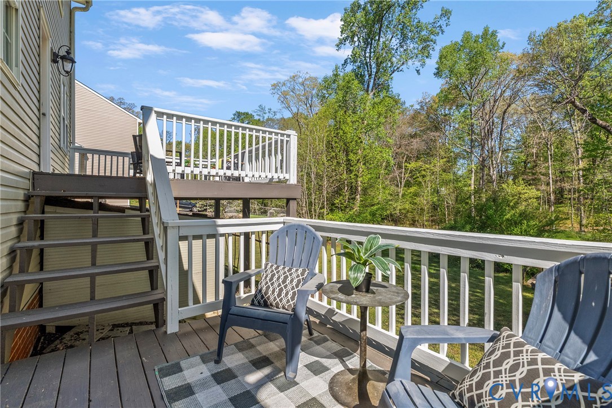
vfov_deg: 73.8
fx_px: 272
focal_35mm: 16
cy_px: 204
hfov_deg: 96.7
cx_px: 306
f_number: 8
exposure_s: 1/250
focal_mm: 16
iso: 800
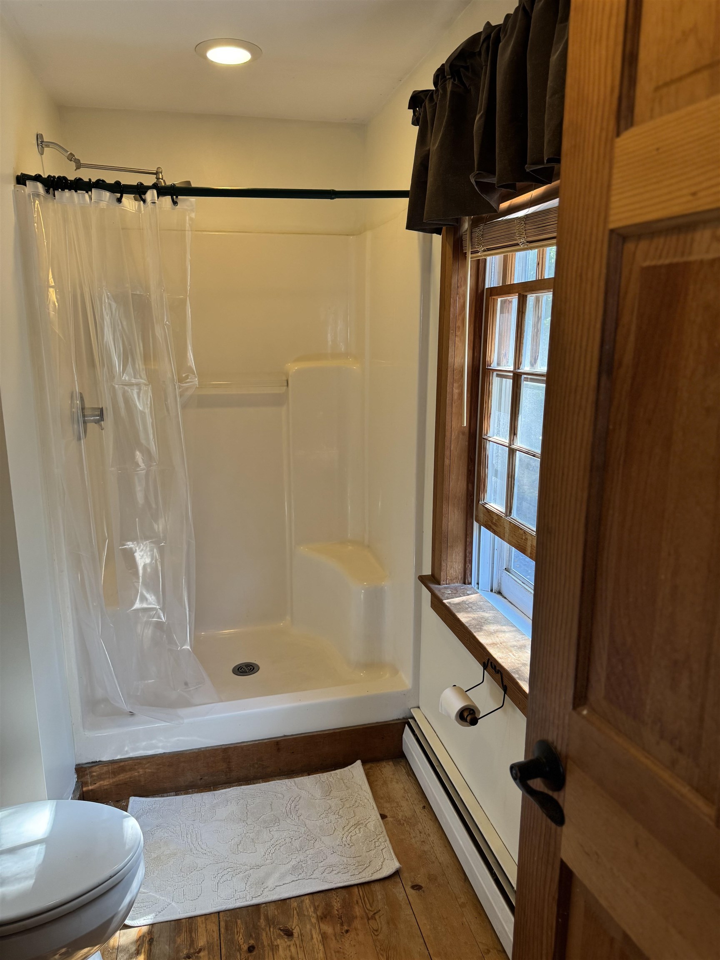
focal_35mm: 24
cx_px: 360
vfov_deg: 71.6
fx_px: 666
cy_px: 480
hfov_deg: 56.8
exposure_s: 1/120
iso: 200
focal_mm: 6.76
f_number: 1.78
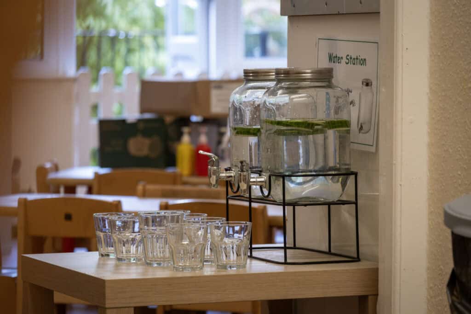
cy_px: 157
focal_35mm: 174
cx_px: 236
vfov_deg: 7.9
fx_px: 2277
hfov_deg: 11.8
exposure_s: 1/60
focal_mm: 115.9
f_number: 5.6
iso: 1600
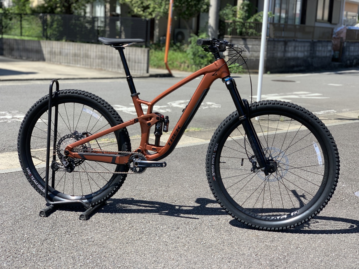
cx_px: 180
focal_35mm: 52
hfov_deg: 36.8
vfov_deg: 28.0
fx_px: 539
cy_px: 134
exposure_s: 1/705
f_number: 2.4
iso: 16
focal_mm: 6
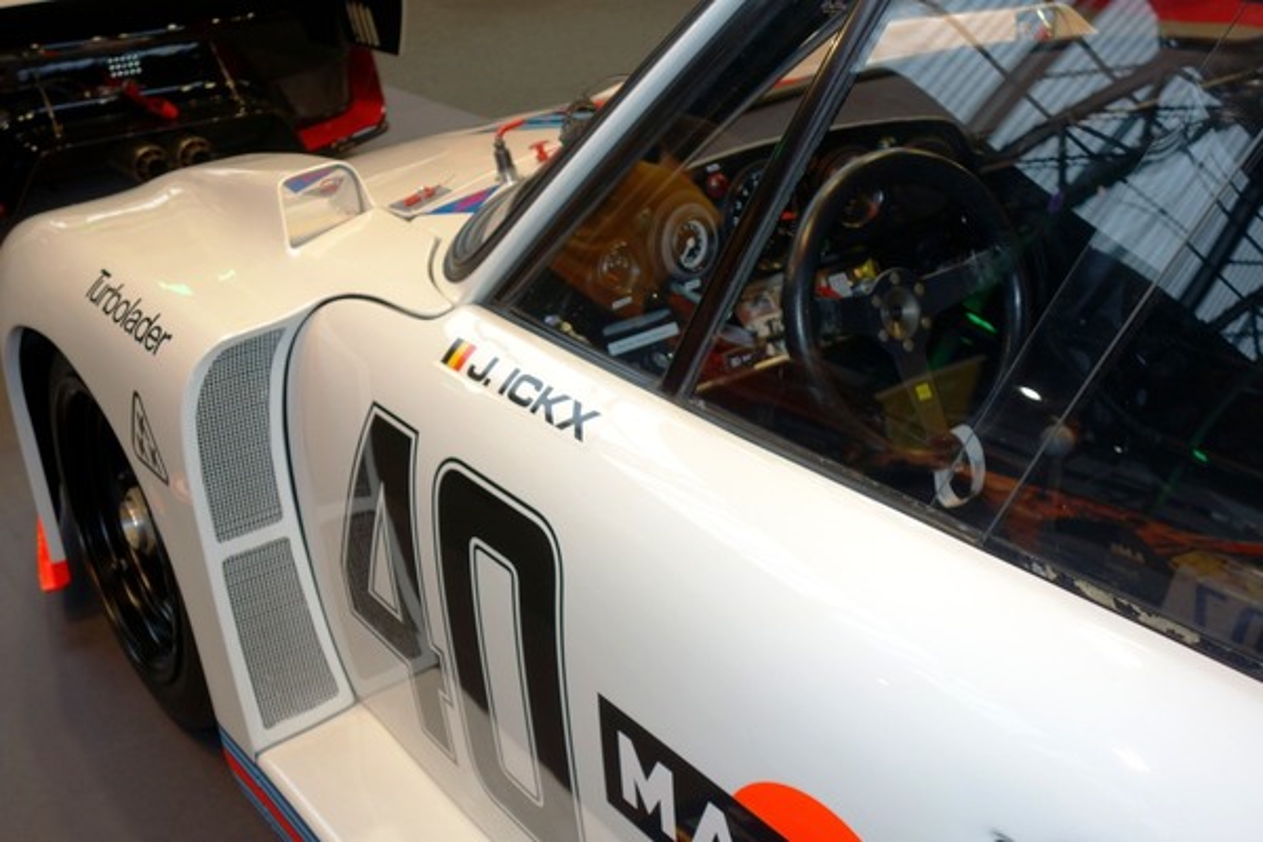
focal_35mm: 43
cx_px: 632
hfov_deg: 45.4
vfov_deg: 31.2
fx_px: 1508
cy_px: 421
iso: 125
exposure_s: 1/50
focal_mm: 15.82
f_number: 3.2
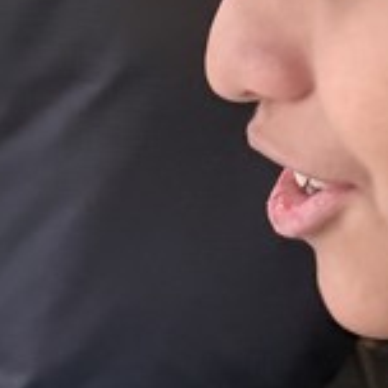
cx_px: -268
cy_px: 212
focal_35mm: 143
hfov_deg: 11.5
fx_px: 1813
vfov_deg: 12.2
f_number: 1.78
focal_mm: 6.76
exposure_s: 1/198
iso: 64
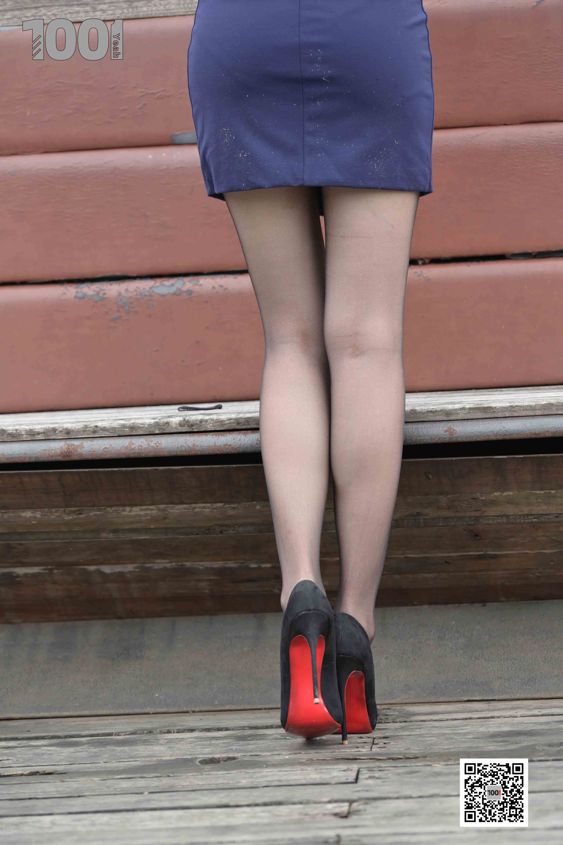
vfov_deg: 12.8
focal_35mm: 160
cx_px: 282
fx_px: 3753
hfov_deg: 8.6
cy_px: 422
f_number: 4
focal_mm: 160
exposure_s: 1/250
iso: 200
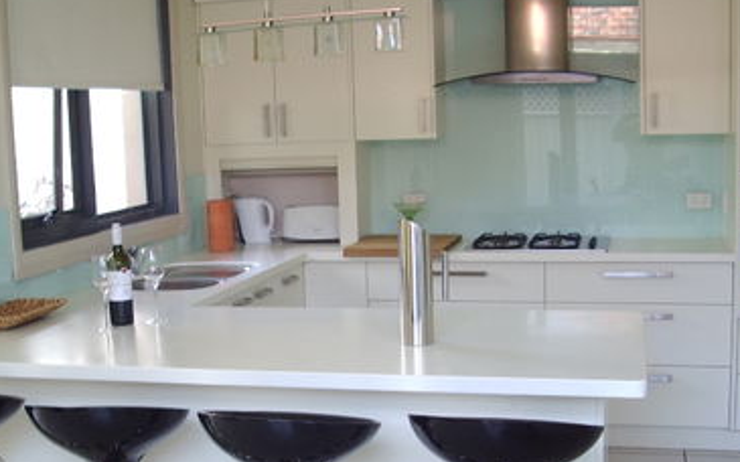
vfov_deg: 24.3
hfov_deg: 38.0
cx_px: 284
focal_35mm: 53
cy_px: 286
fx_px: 1069
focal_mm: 5.8
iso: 100
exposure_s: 1/30
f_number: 2.6
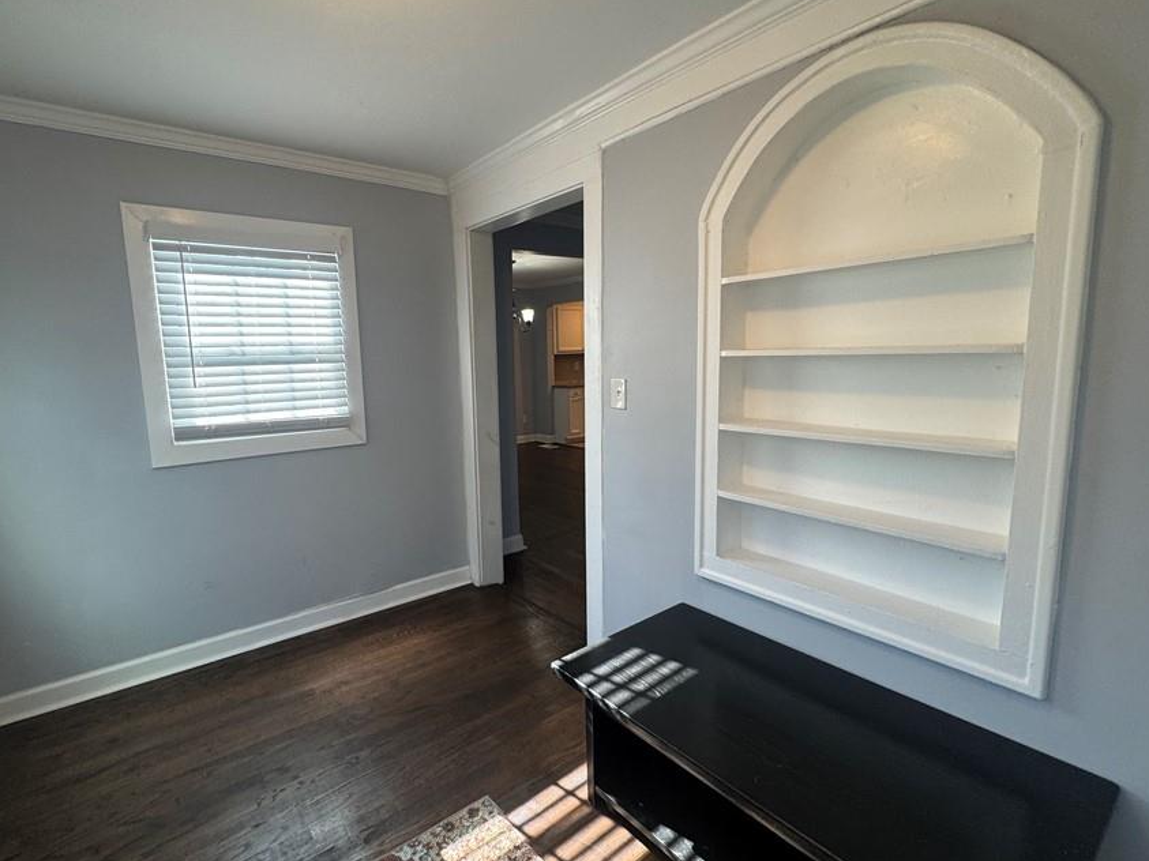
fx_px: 564
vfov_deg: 74.7
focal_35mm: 17
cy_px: 429
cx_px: 512
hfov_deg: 90.7
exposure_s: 1/120
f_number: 2.2
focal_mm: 2.22
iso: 125
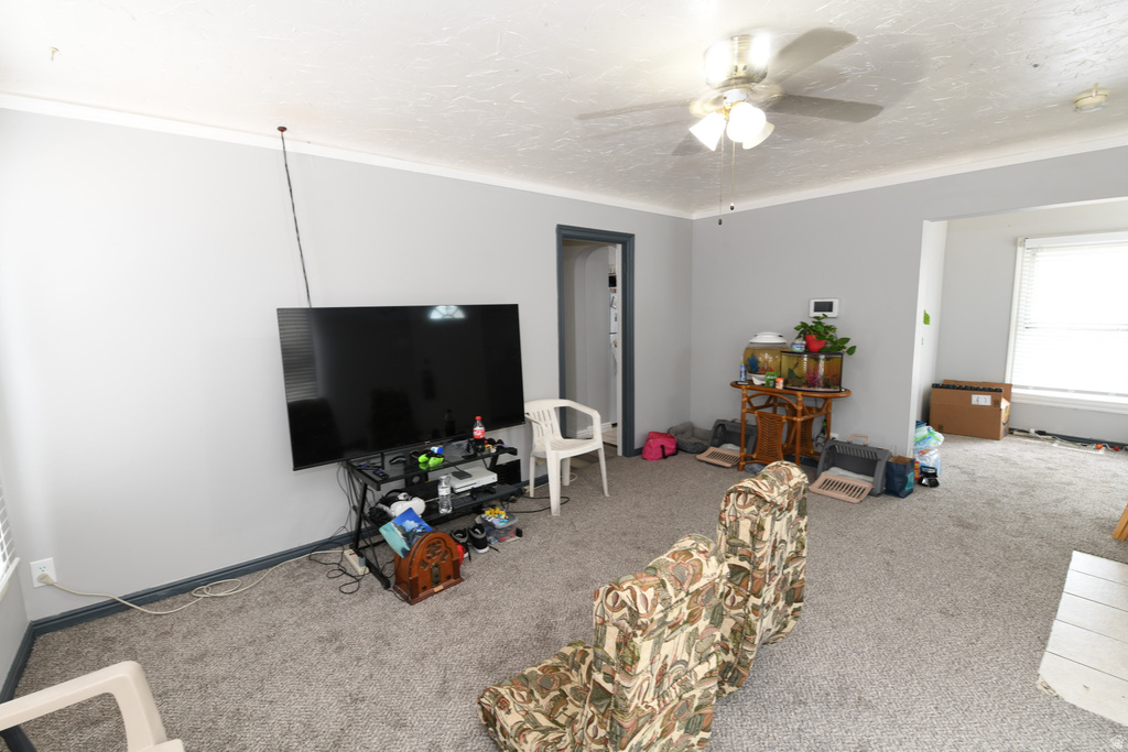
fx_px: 470
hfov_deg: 100.4
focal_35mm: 15
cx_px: 564
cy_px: 376
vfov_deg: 77.3
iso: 200
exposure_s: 1/3
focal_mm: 15
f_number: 8
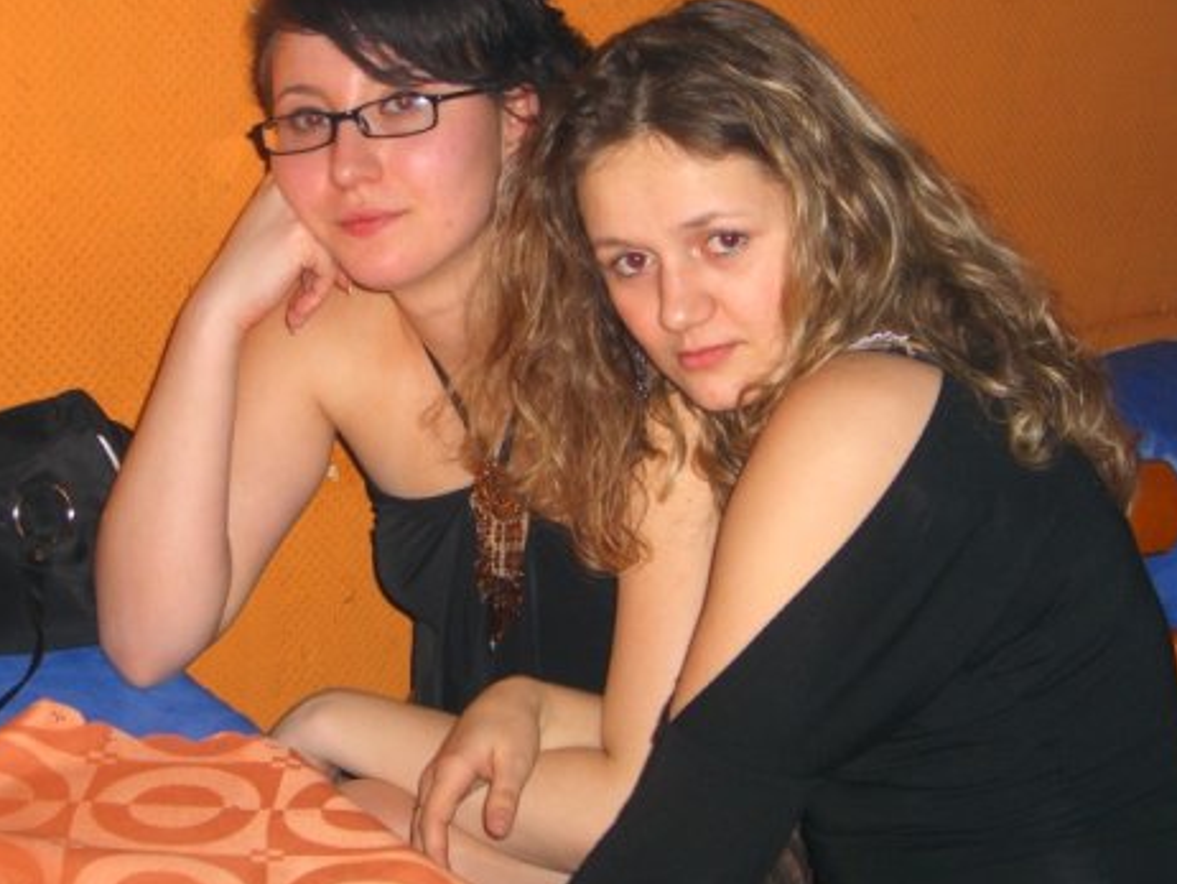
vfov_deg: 19.9
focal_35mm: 74
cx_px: 494
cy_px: 321
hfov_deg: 26.3
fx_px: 2517
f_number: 3.6
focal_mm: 11.8
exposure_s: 1/60
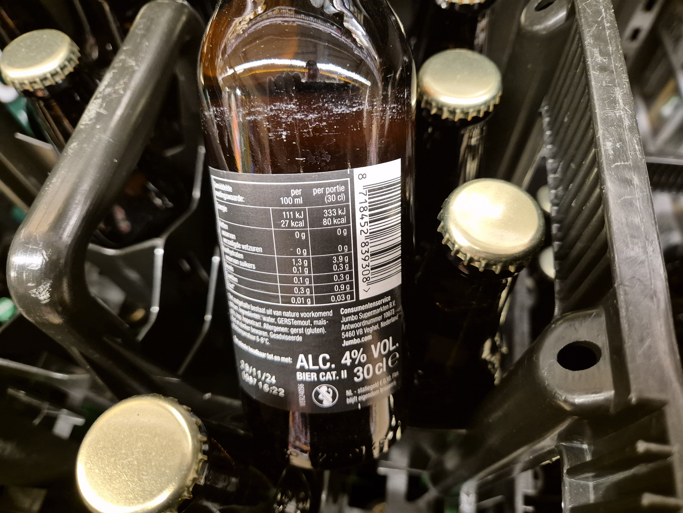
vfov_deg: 58.9
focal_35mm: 23
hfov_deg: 73.9
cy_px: 256
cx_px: 342
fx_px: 454
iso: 800
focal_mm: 5.4
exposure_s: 1/100
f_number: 1.8
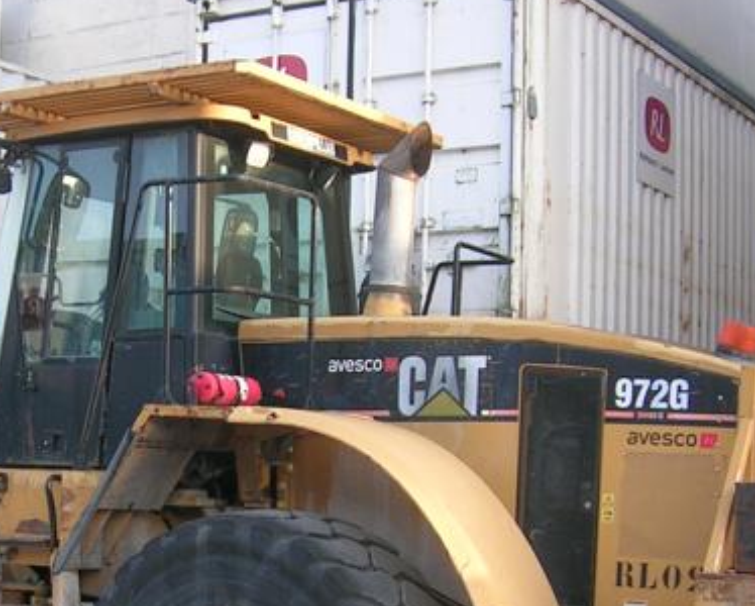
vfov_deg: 20.8
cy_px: 481
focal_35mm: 73
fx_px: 1633
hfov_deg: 25.7
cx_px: 196
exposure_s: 1/119
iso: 50
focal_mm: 5.4
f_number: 2.8
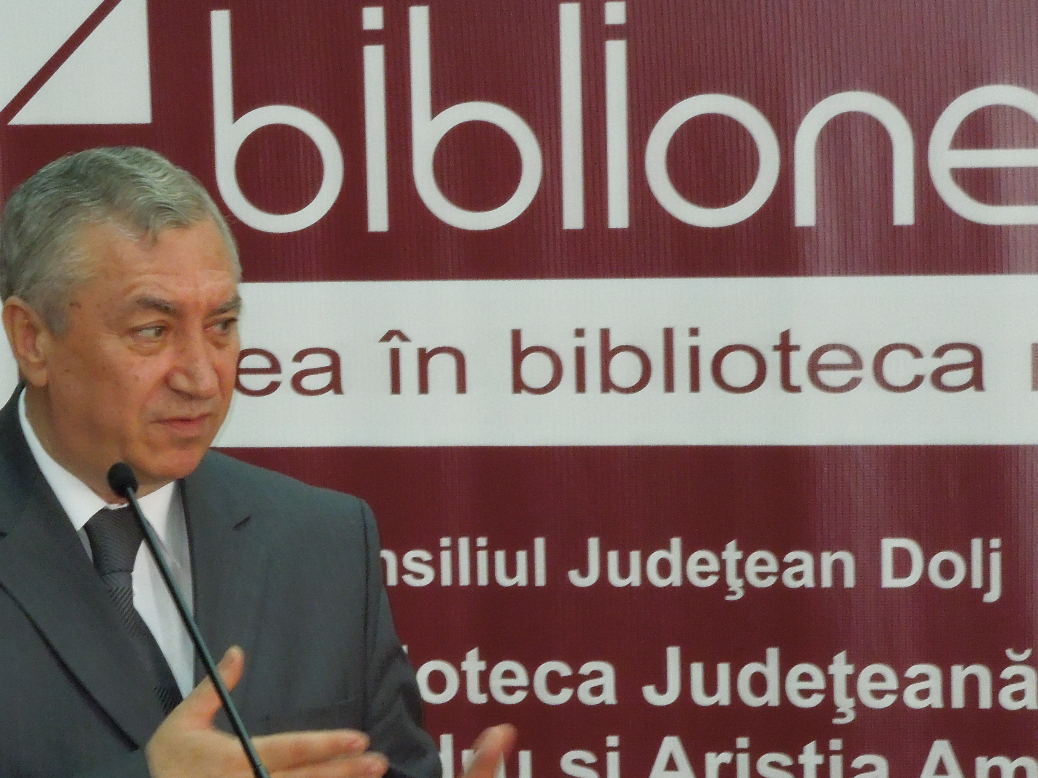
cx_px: 159
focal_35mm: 227
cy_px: 562
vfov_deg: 6.5
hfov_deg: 8.7
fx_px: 6807
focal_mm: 24.2
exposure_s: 1/60
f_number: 4.9
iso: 800
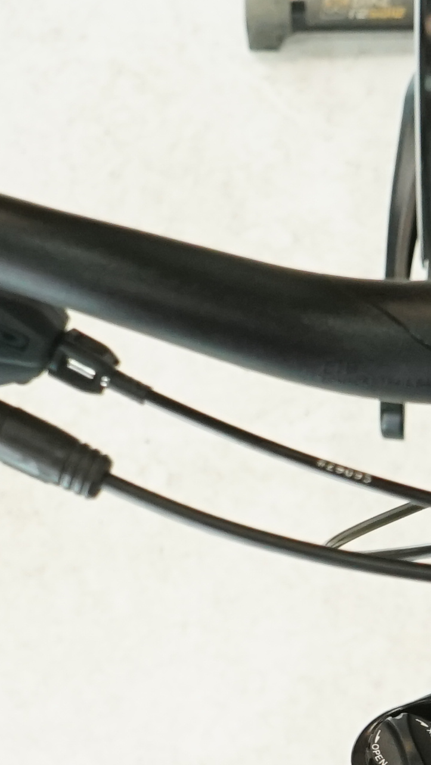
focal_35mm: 137
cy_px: 816
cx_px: 594
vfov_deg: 15.3
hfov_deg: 8.7
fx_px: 2783
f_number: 5.6
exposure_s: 1/200
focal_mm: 28
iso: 1600
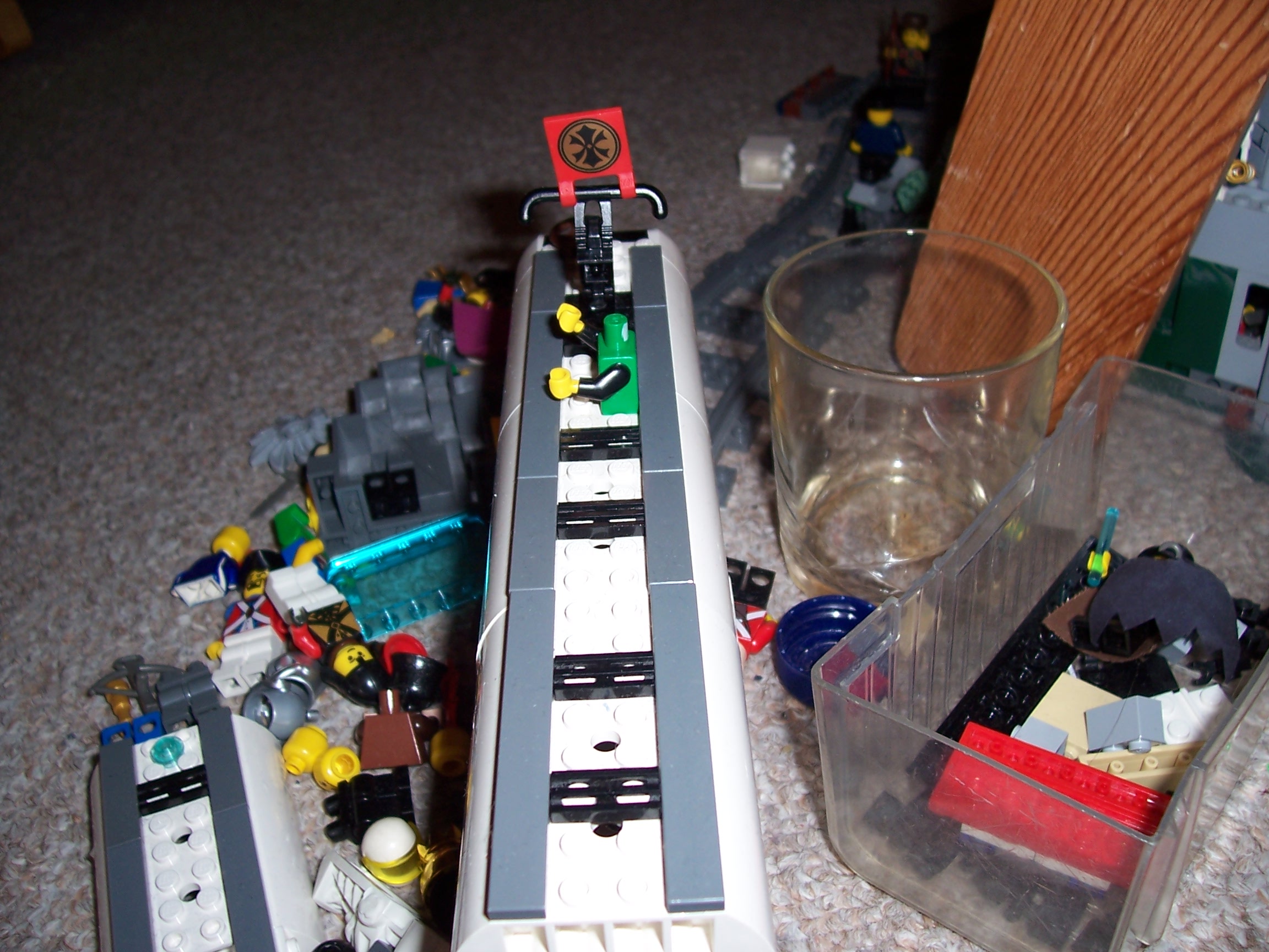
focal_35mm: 34
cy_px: 476
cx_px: 634
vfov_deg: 41.8
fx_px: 1246
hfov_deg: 54.0
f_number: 2.7
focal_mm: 5.6
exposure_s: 1/60
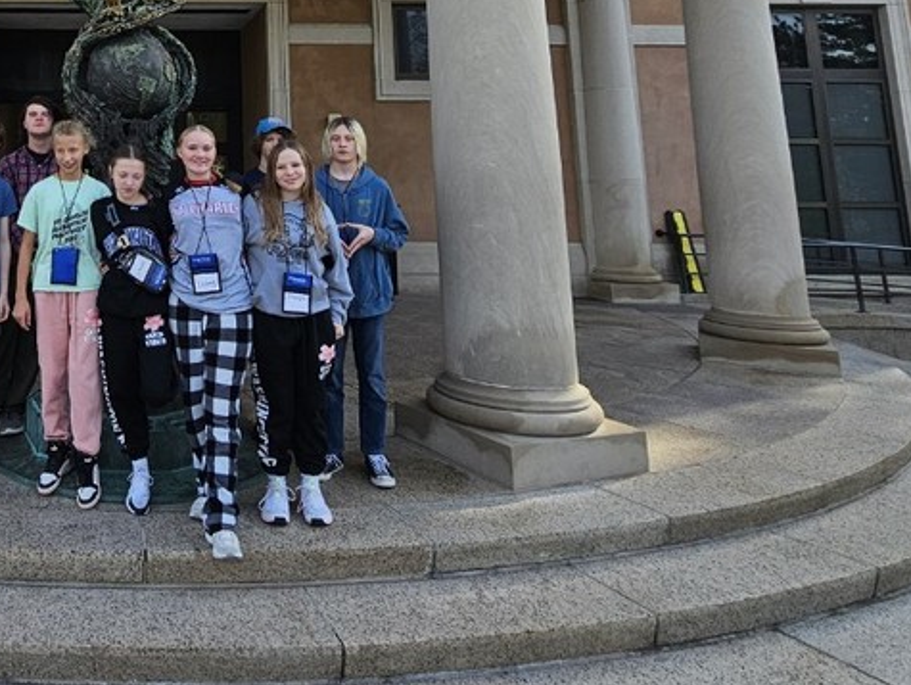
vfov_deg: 44.5
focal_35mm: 28
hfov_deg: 55.4
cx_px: 100
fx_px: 737
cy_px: 48
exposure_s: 1/705
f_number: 2.2
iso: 50
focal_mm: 2.2
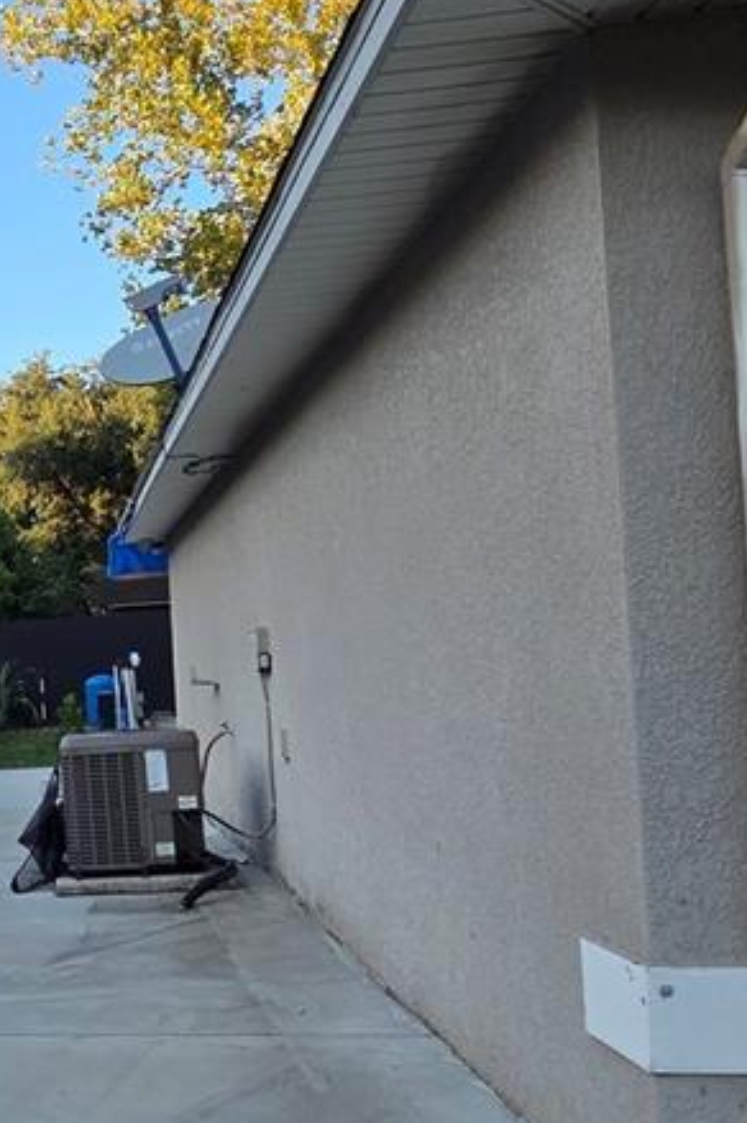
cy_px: 657
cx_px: -184
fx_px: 1153
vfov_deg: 51.7
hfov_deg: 29.8
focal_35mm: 37
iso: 50
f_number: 2.2
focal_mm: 2.2
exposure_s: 1/504
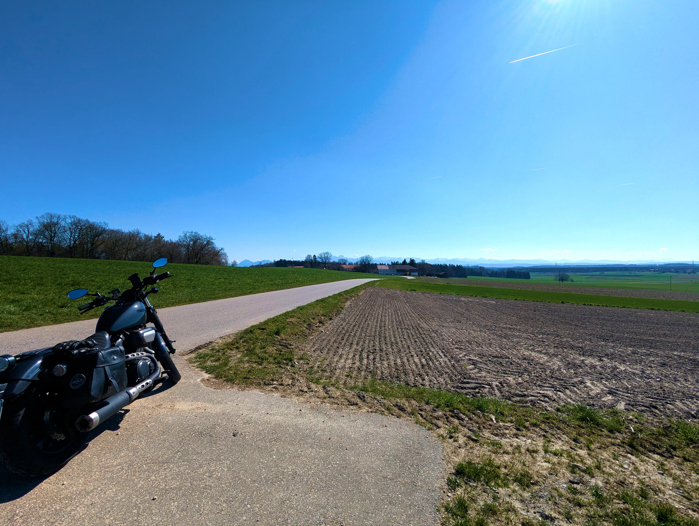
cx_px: 350
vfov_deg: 78.2
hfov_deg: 94.4
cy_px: 263
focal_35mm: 16
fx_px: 324
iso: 50
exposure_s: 1/2653
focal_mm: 2.35
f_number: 2.2
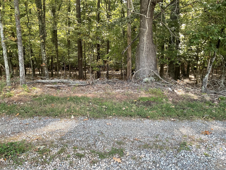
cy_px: 85
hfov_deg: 61.7
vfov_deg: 48.2
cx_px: 113
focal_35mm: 29
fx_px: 189
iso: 40
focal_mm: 3
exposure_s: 1/120
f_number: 1.8
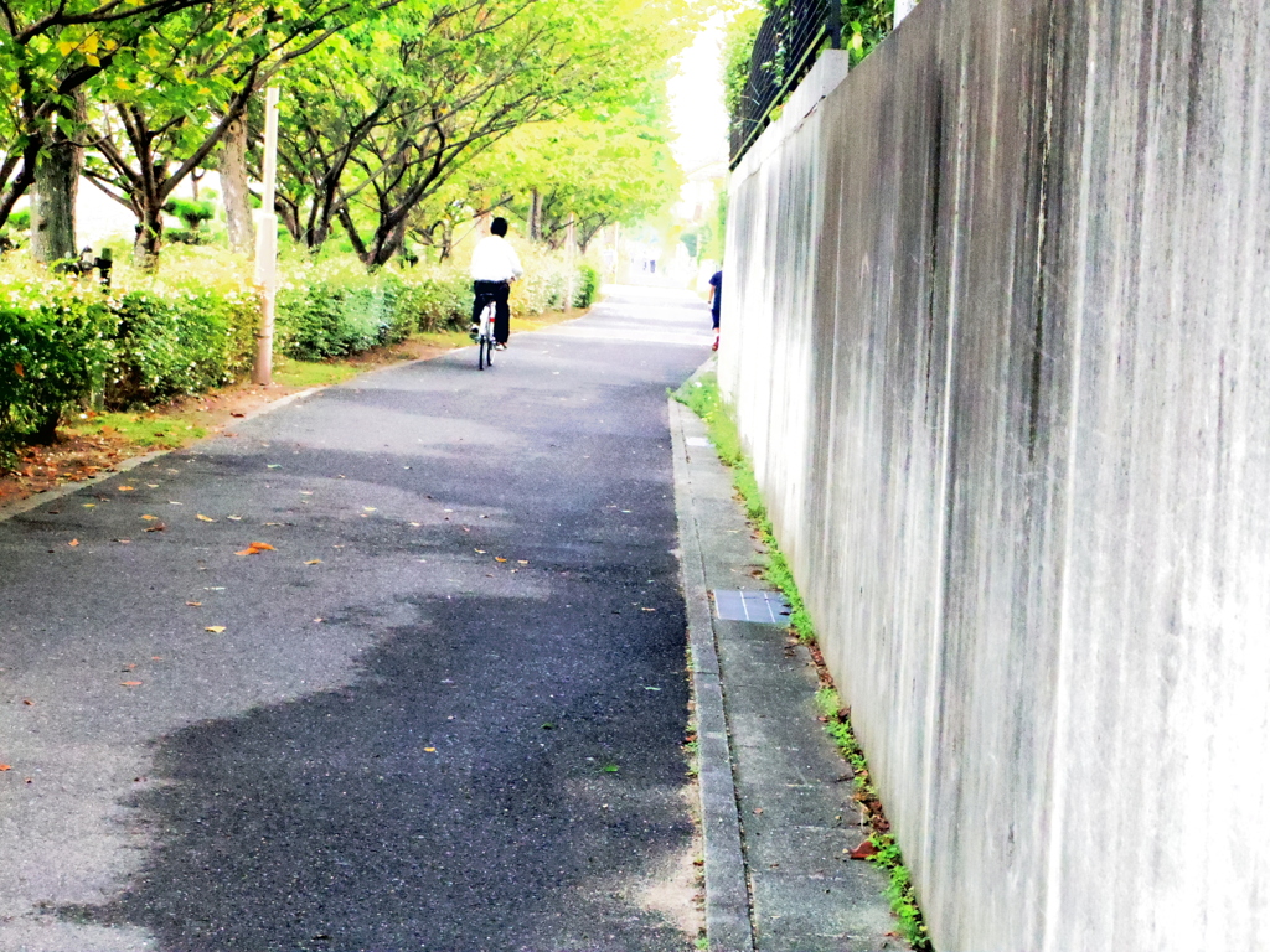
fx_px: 3045
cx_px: 635
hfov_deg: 23.6
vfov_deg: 17.8
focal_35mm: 83
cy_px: 476
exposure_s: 1/160
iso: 1250
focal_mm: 14.9
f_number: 5
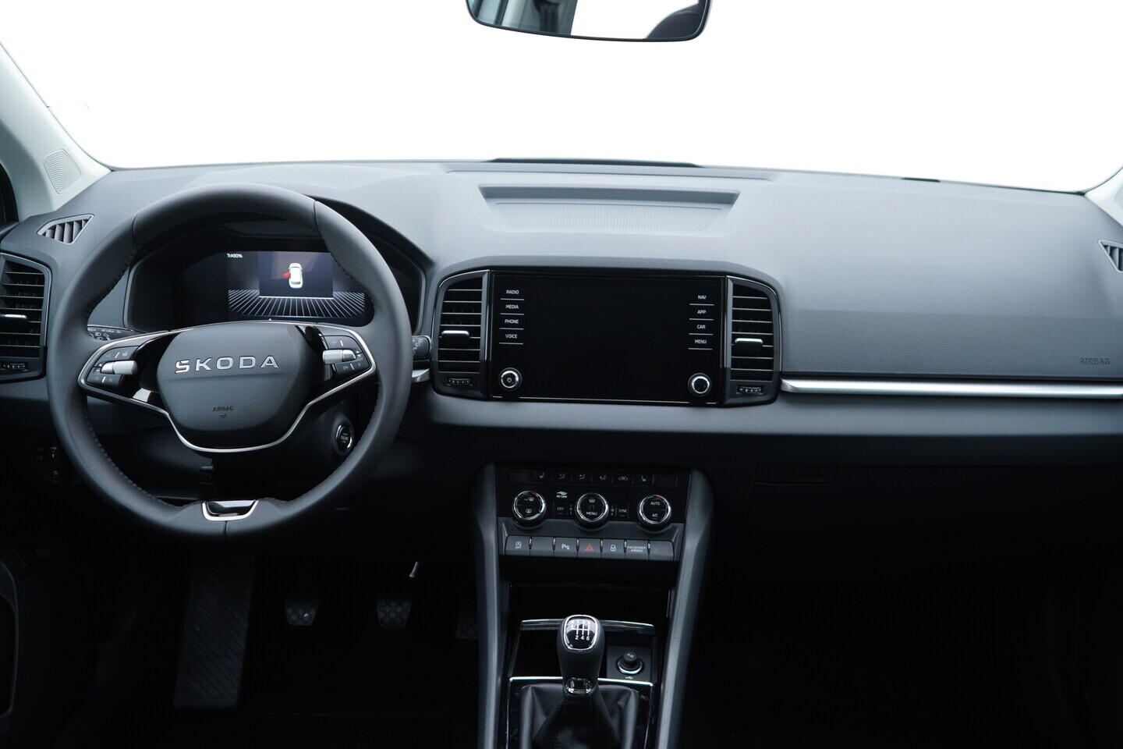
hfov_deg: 53.1
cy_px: 374
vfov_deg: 36.9
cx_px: 562
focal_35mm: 36
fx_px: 1123
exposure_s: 1/40
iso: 200
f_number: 2.8
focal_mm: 24
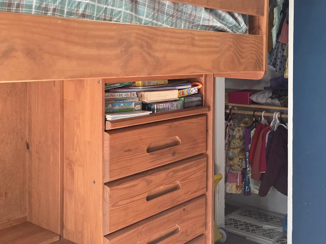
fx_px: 424
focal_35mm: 45
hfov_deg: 41.7
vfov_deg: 32.0
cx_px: 208
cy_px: 86
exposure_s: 1/120
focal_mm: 6.3
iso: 640
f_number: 1.7
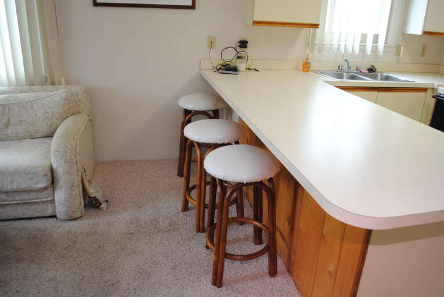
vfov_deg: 48.0
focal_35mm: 27
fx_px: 333
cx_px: 222
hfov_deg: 67.3
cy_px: 148
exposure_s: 1/30
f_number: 3.5
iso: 400
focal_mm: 18
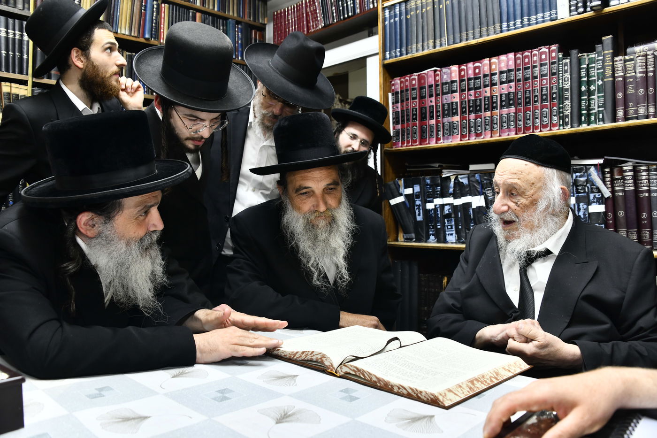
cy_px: 219
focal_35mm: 28
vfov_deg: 46.4
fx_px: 511
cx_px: 328
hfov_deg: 65.5
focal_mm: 28
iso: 640
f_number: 5.6
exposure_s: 1/125
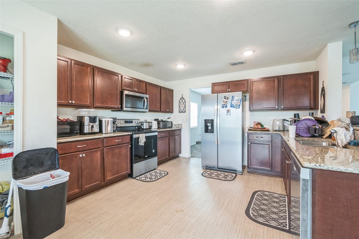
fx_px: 150
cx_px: 180
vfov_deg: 77.3
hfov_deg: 100.4
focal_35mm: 15
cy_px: 120
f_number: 8
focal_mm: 10
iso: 500
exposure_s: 1/15
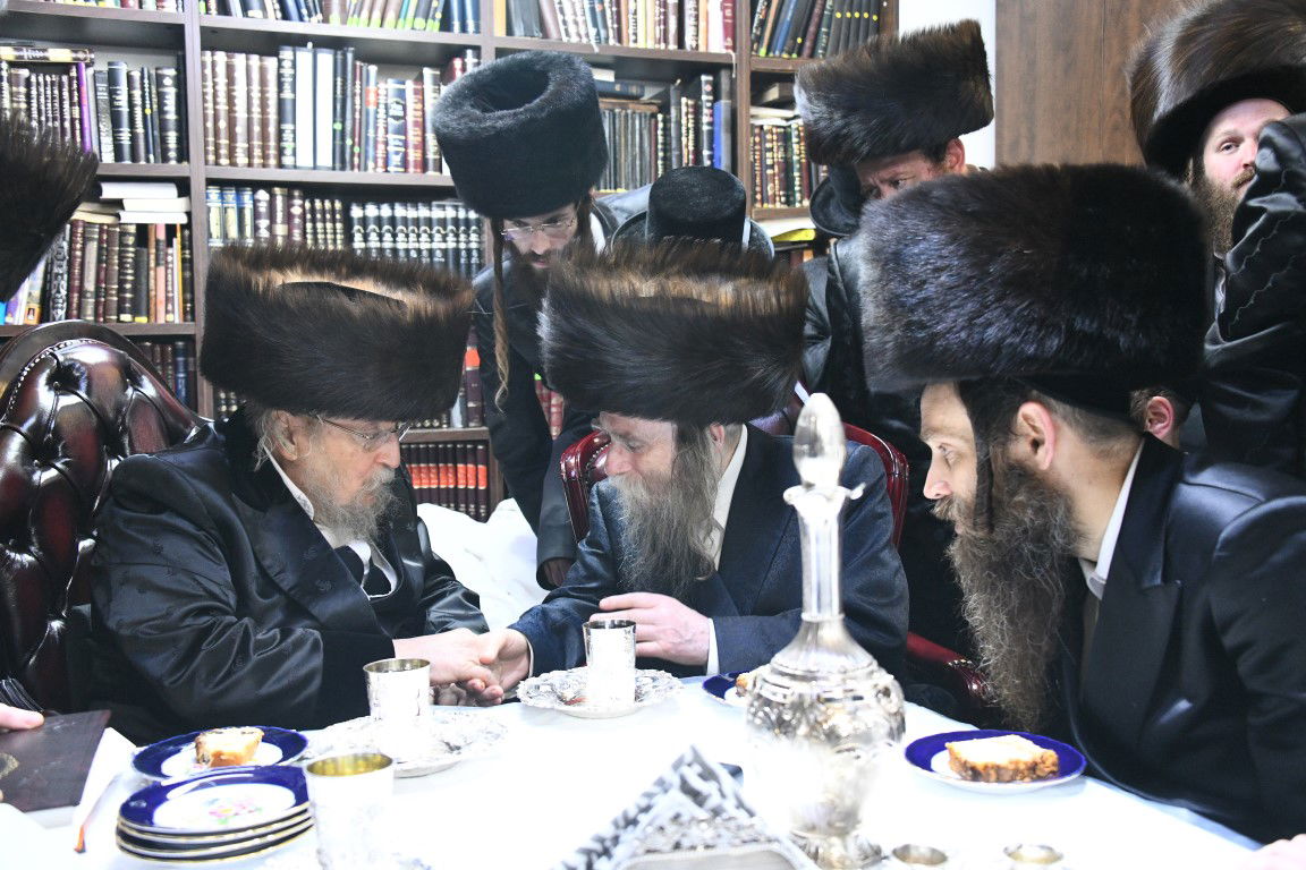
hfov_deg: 53.1
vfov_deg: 36.9
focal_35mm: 36
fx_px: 1306
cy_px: 435
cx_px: 653
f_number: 5
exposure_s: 1/50
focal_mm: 36
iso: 5000
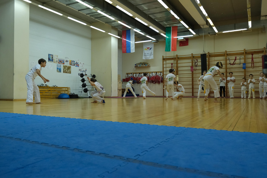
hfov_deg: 61.9
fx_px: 222
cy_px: 89
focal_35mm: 30
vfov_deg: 43.6
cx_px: 134
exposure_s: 1/320
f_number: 4
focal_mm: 19.7
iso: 2500
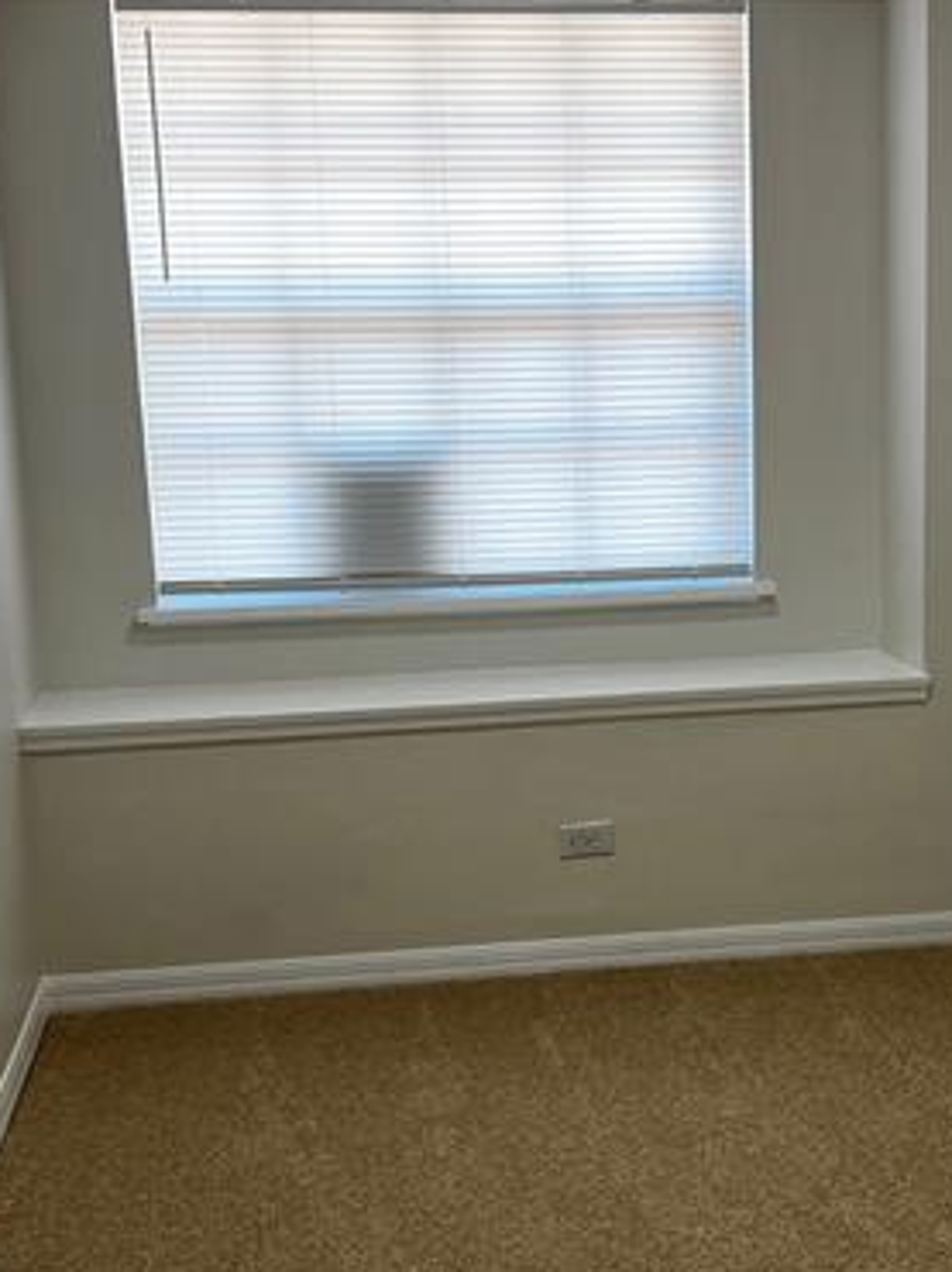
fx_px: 1982
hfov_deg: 26.9
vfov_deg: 35.5
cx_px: 615
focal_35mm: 54
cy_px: 681
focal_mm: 5.7
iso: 80
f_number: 1.5
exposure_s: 1/120
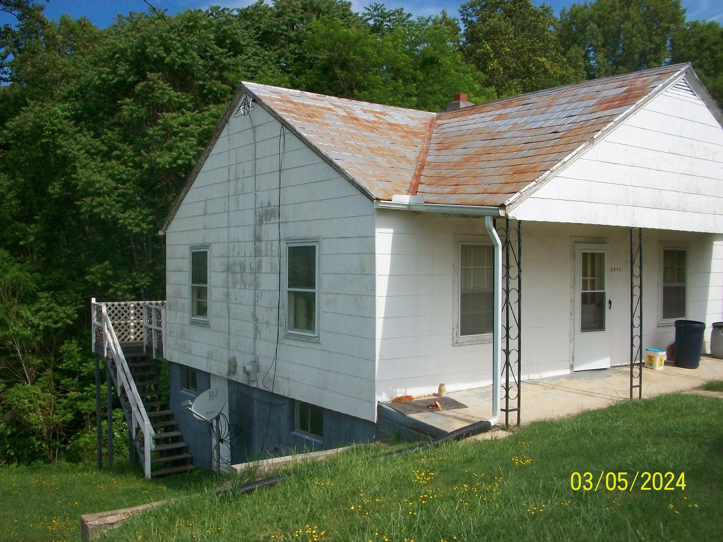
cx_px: 362
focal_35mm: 34
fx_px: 710
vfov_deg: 41.8
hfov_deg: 54.0
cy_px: 271
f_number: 5.5
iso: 80
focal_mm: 5.7
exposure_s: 1/500
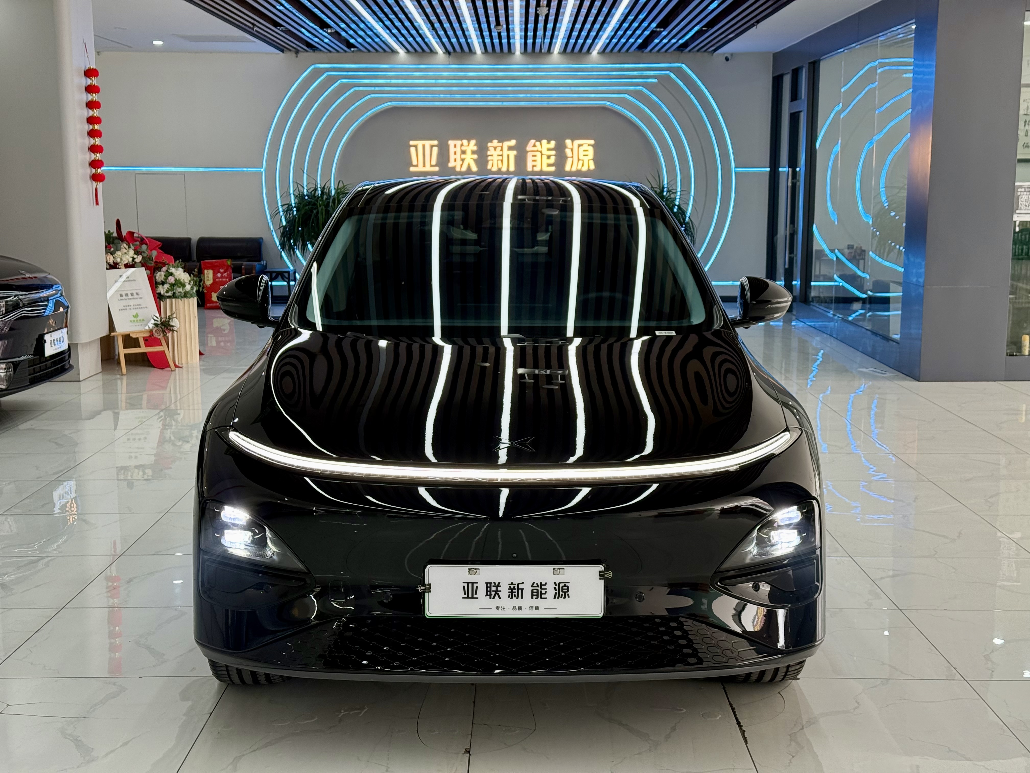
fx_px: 1428
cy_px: 386
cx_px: 515
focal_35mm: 48
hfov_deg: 39.7
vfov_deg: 30.3
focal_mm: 6.76
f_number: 1.78
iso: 200
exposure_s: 1/117
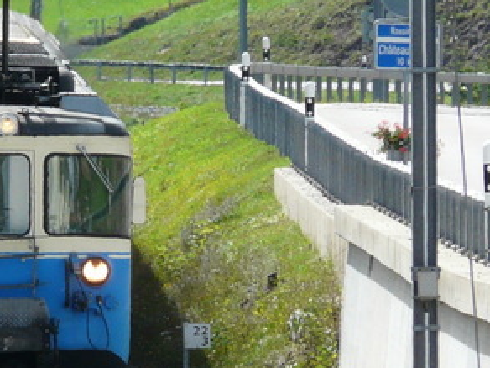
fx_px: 17241
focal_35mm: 1218
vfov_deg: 1.2
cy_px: 188
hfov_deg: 1.6
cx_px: -8
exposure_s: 1/250
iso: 100
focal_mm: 58.4
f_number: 5.6
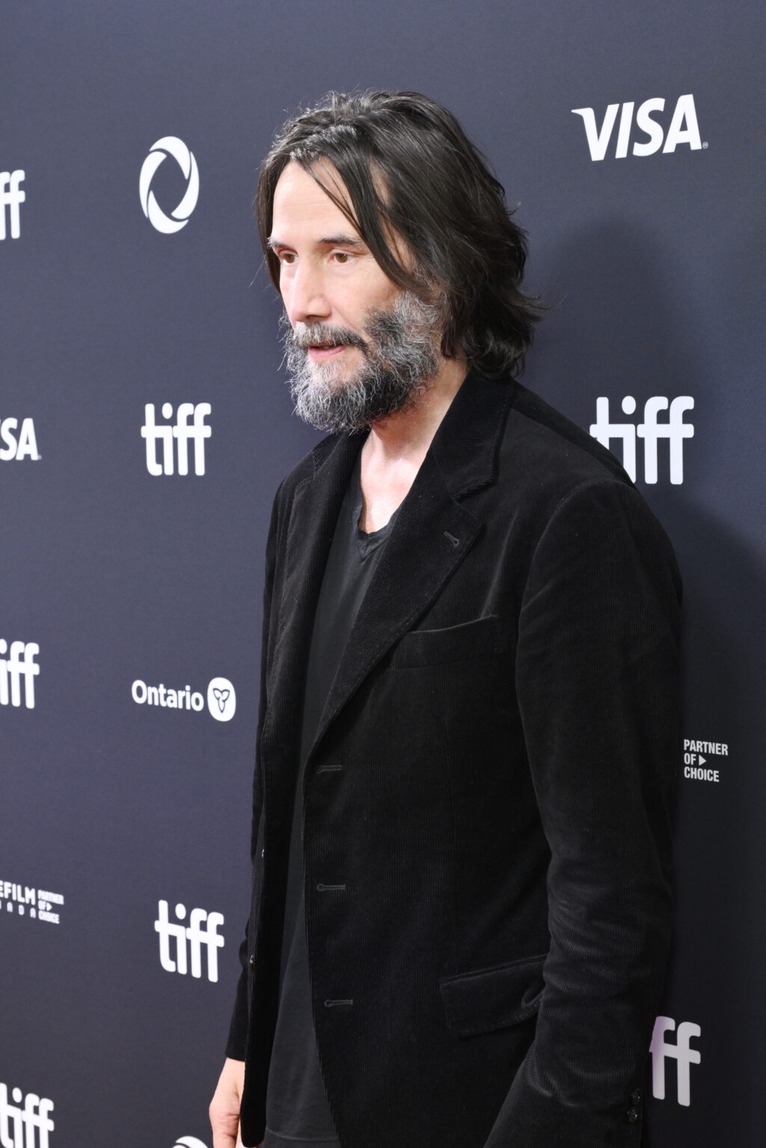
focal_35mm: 50
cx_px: 383
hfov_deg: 27.0
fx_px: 1596
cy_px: 574
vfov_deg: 39.6
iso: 1000
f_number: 6.3
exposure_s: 1/250
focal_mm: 50
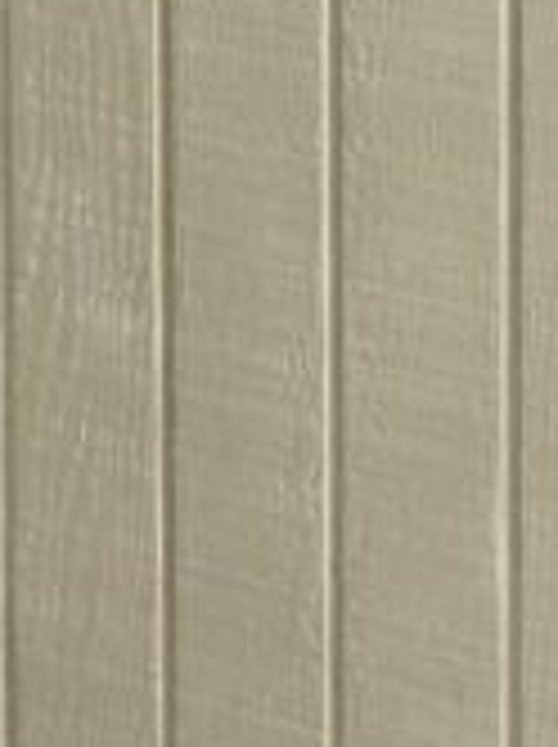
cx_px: 99
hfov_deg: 10.4
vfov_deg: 11.0
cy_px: -1215
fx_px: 3060
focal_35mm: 142
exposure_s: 1/120
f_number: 1.7
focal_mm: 6.3
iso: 500
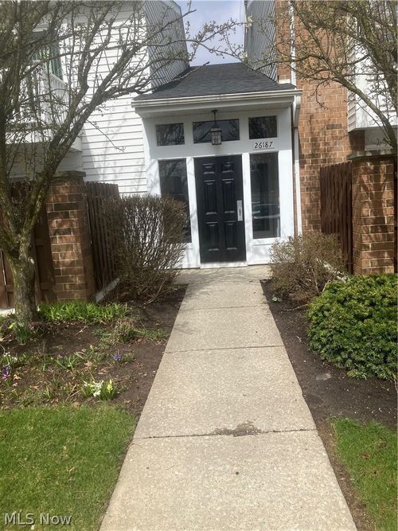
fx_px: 429
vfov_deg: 63.5
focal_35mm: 28
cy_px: 266
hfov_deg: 49.7
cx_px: 199
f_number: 1.8
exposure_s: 1/2208
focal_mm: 3.99
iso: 32
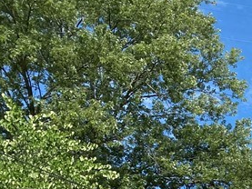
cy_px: 313
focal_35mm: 96
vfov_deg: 14.1
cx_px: 441
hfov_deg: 17.1
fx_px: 699
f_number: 1.8
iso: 32
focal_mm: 4.25
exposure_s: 1/3610
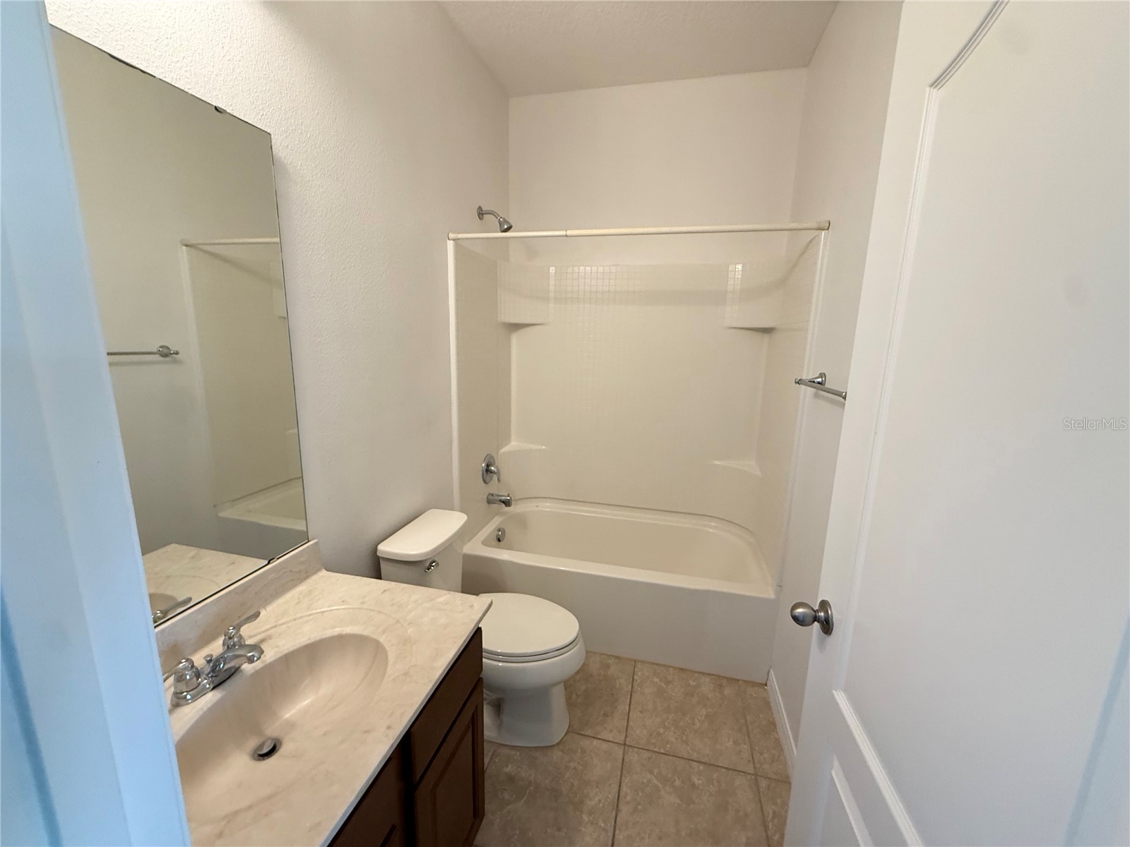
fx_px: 457
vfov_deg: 85.7
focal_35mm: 14
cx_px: 565
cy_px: 424
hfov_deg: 102.1
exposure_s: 1/60
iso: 200
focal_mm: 2.22
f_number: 2.2
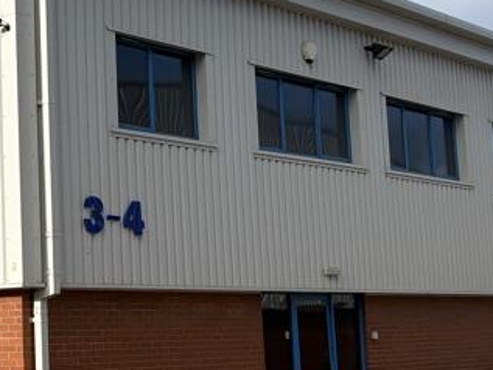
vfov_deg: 17.6
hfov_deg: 22.3
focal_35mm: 84
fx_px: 1197
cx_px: -19
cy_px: 165
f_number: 1.6
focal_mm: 5.96
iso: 50
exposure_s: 1/4608
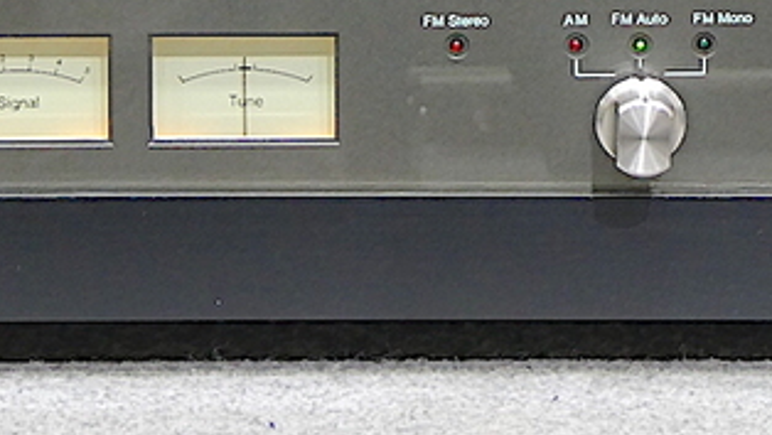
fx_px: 6677
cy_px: -54
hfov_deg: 6.6
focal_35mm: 326
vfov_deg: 3.7
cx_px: 325
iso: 200
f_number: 5
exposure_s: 1/6
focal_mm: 17.5
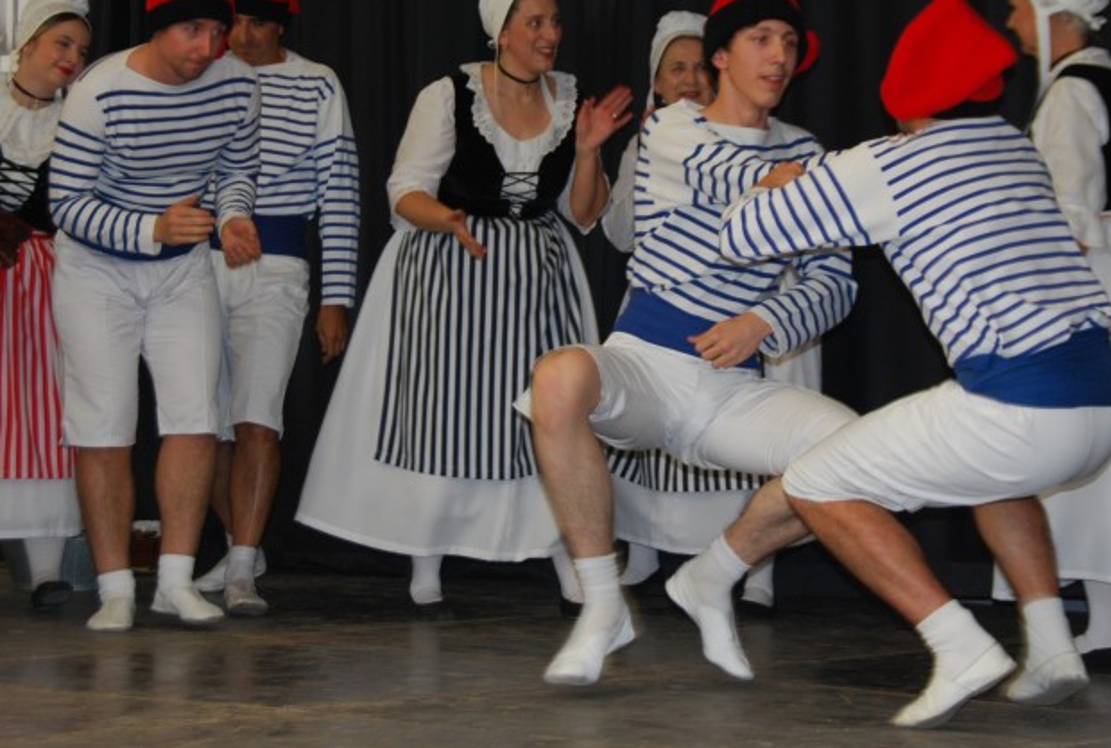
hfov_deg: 18.9
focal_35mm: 108
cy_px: 249
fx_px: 3342
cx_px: 562
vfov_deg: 12.7
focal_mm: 50
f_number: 4.8
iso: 400
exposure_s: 1/60
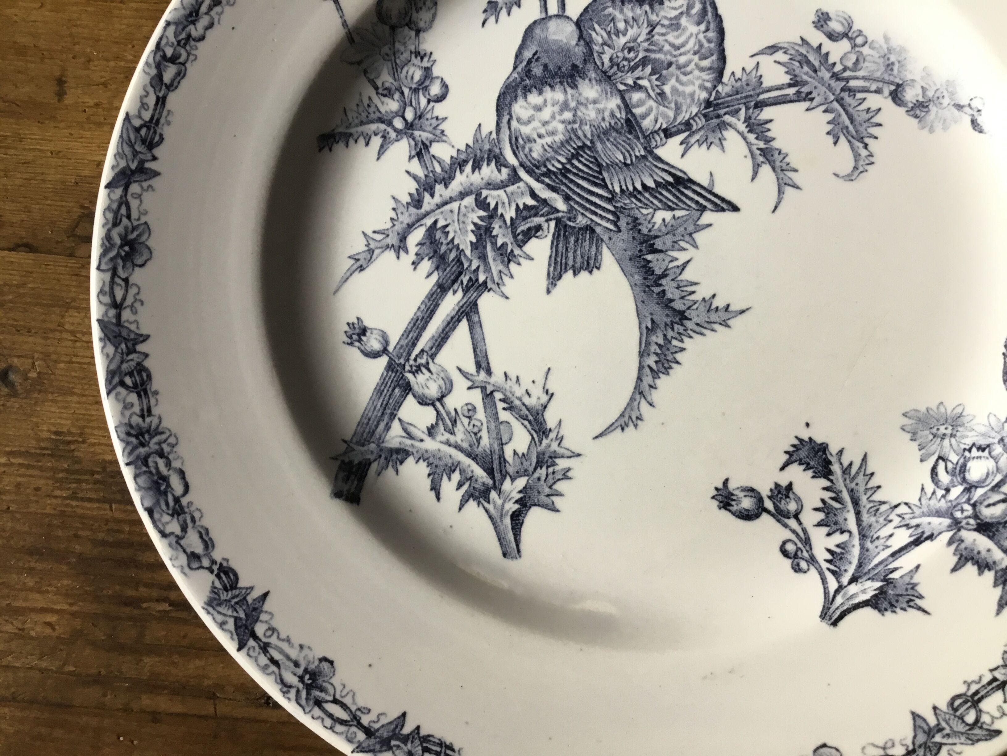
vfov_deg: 45.4
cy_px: 378
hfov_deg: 58.4
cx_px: 504
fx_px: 902
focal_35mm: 31
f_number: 2.4
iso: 80
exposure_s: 1/33
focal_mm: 3.3
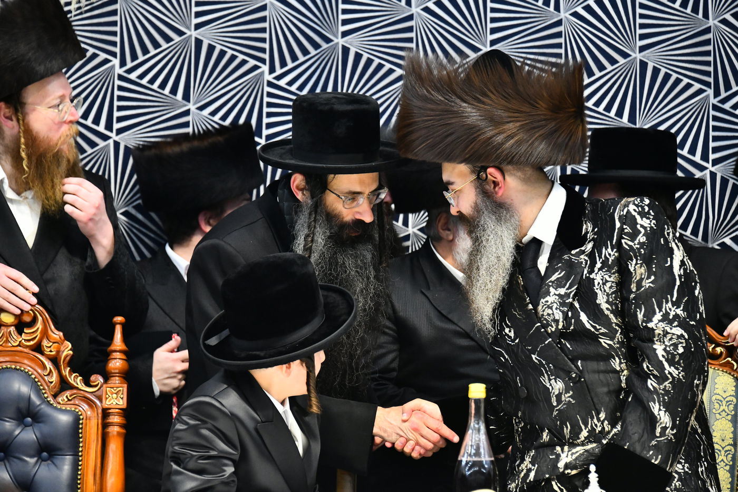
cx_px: 369
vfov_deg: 8.6
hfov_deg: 12.8
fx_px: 3279
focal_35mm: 160
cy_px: 246
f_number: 5.6
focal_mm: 160
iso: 3200
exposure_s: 1/160
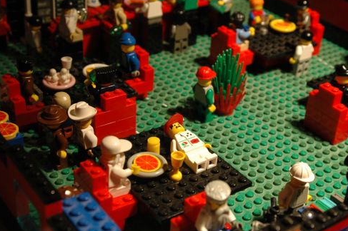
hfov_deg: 30.0
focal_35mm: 67
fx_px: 647
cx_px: 202
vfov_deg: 20.3
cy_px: 107
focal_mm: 34
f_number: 6.3
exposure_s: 1/160
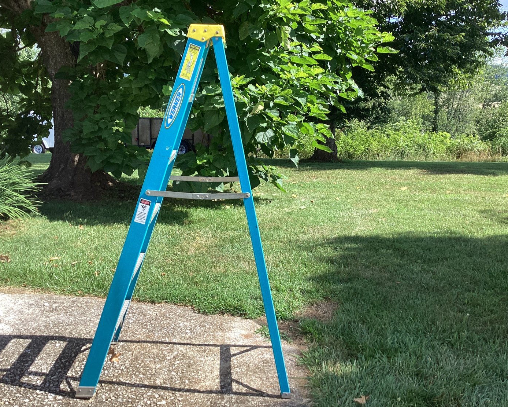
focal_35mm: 33
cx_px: 240
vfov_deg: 44.6
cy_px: 207
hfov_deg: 54.2
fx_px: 496
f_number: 2.4
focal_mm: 3.3
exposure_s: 1/452
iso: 25
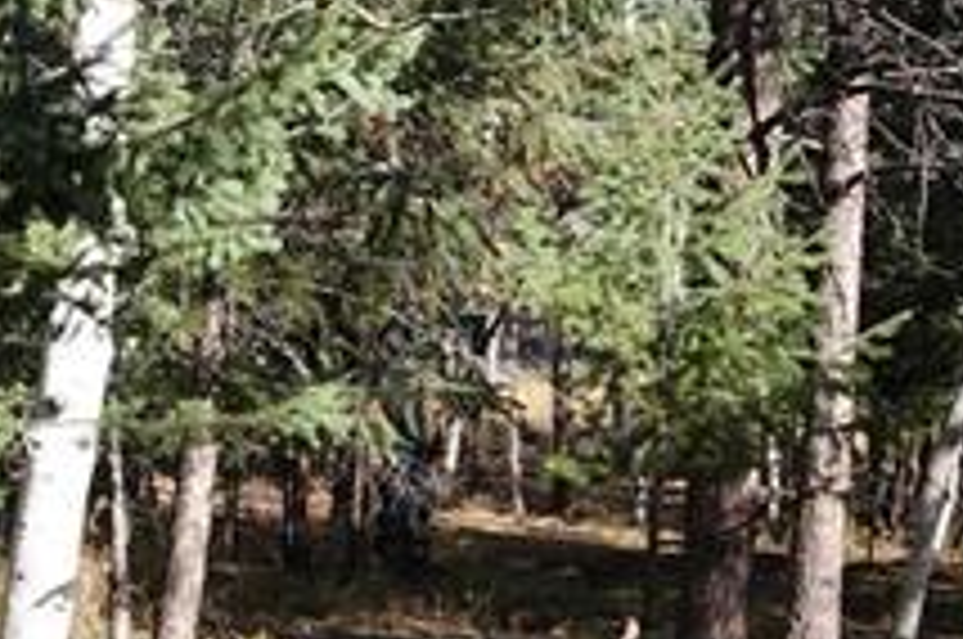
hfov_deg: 15.1
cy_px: 279
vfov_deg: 11.9
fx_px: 3072
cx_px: -837
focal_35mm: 115
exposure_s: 1/250
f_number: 4
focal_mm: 8.82
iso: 100
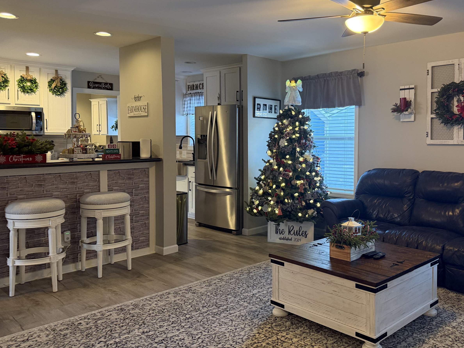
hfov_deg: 58.0
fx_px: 416
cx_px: 275
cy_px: 158
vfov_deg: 45.4
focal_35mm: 31
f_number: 1.78
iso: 320
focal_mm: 6.76
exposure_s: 1/60
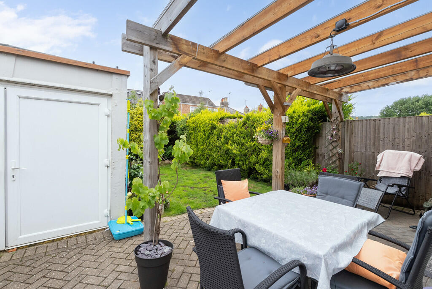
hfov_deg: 96.7
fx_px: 192
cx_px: 216
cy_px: 144
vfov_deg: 73.8
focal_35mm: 16
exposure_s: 1/800
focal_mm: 16
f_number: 7.1
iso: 1250
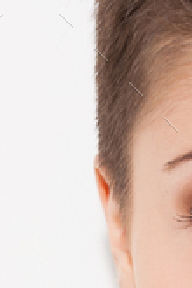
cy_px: 497
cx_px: 285
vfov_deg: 2.8
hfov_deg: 1.9
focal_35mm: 726
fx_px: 5808
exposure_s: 1/160
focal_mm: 135
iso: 200
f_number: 5.6
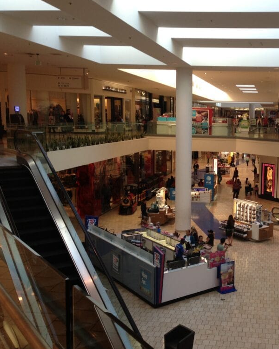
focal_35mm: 44
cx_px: 230
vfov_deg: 42.0
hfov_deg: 33.0
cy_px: 176
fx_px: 454
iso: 50
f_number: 2.4
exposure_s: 1/60
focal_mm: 4.13
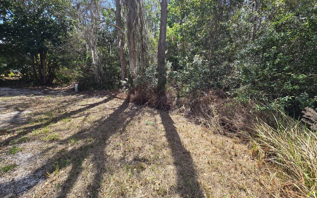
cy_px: 87
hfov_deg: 105.3
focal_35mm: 14
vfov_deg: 78.3
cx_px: 158
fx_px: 121
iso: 50
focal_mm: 2.2
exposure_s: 1/801
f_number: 2.2
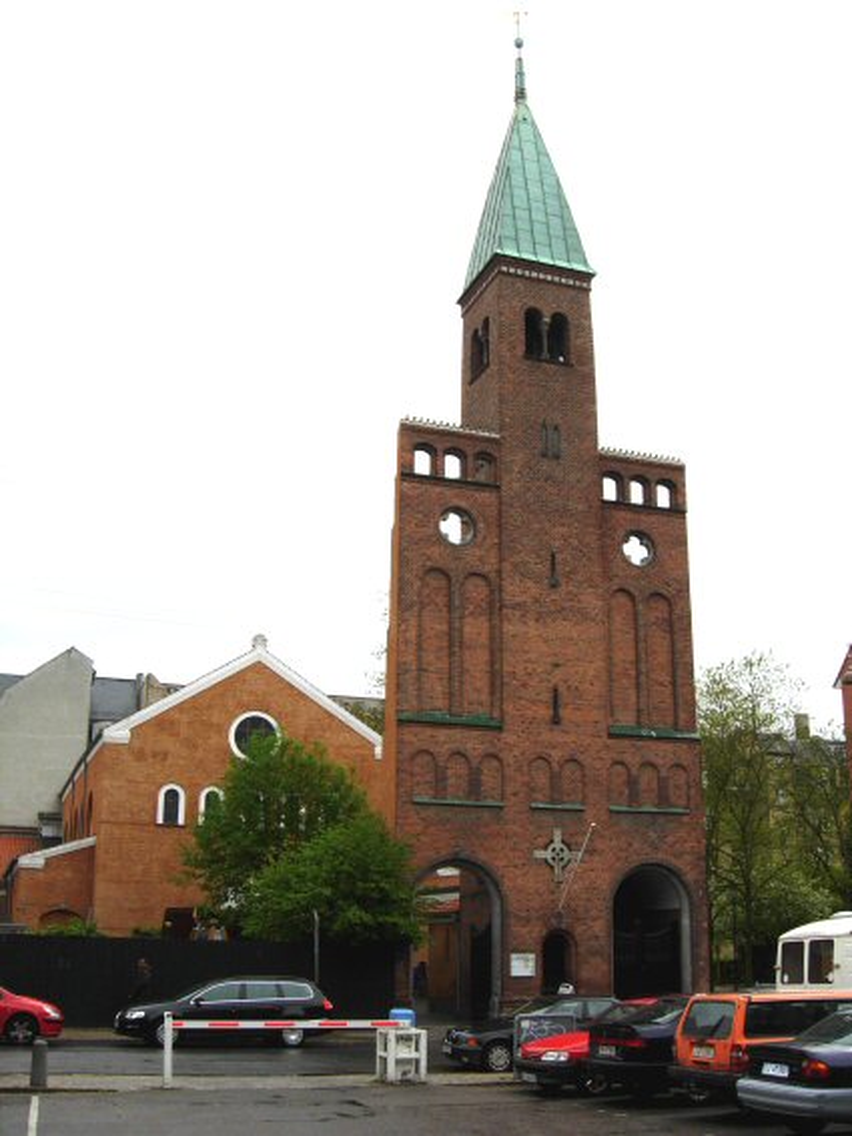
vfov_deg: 51.4
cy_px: 568
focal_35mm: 36
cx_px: 426
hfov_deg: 39.6
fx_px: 1182
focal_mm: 7.5
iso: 50
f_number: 6.1
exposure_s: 1/395
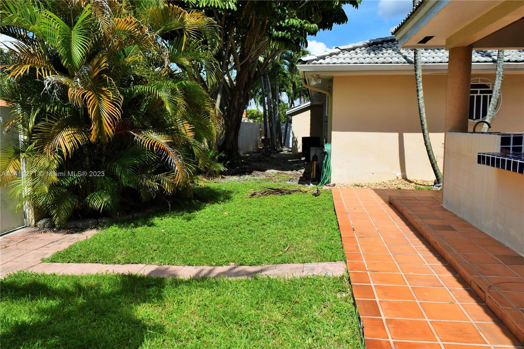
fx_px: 393
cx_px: 262
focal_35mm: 27
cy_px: 174
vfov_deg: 47.9
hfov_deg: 67.4
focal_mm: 18
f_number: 10
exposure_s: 1/200
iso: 100
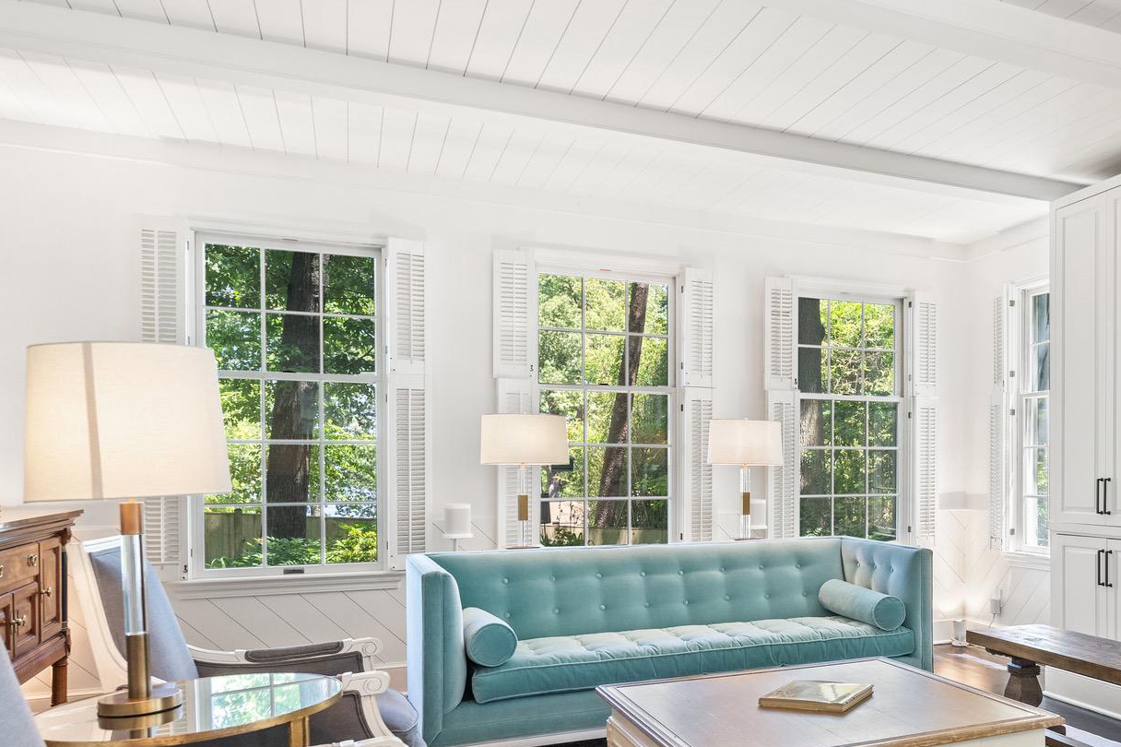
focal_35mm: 32
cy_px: 458
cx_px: 890
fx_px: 996
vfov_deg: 40.9
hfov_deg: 54.8
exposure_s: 1/25
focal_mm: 19
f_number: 5
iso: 800
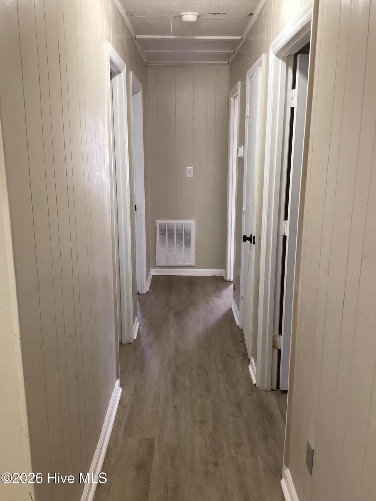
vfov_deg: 58.4
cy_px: 250
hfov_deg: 45.4
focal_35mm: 31
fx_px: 449
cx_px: 188
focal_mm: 3.3
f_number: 2.4
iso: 320
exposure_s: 1/33
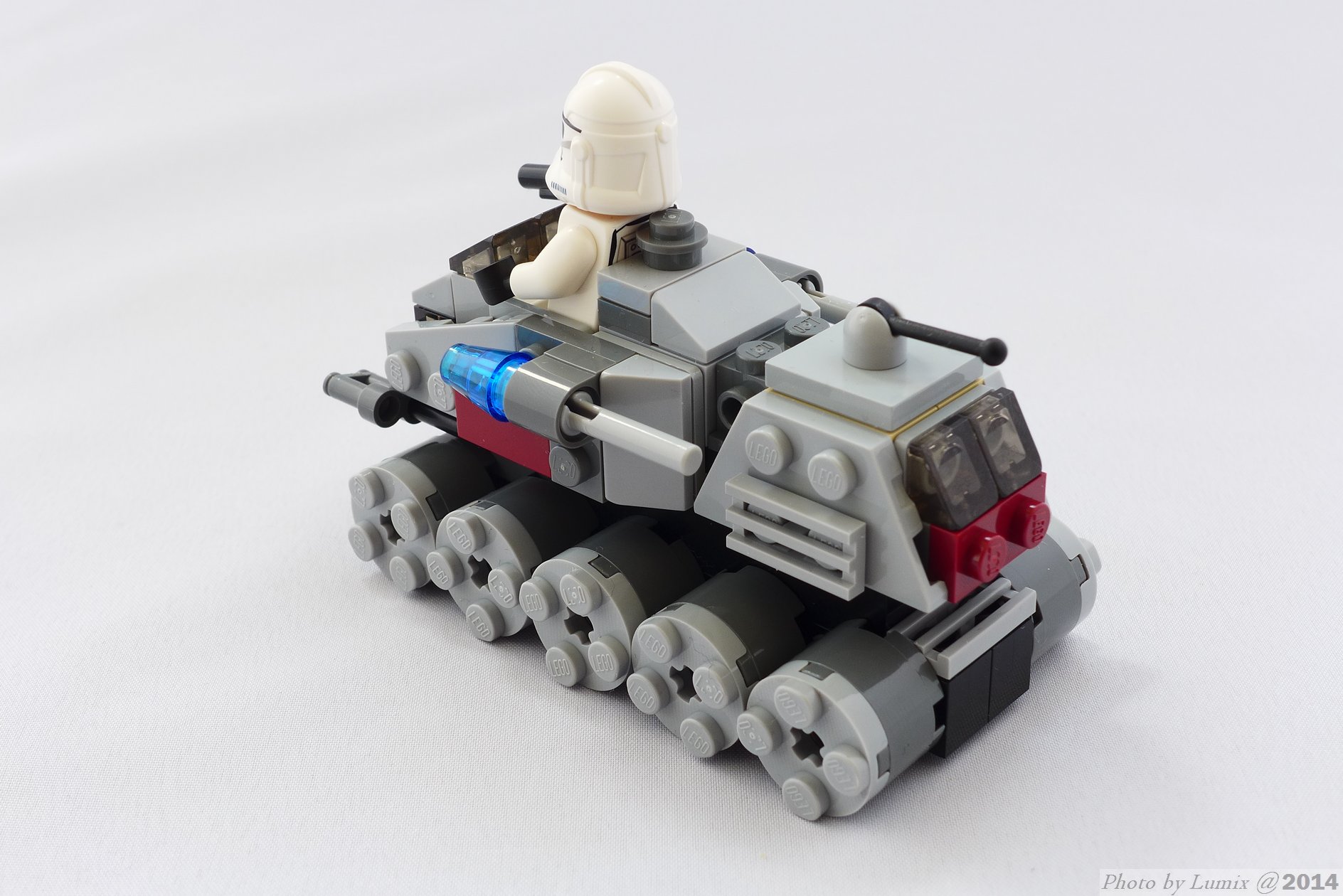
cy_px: 448
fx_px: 1866
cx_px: 672
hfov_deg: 39.6
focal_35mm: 50
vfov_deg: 27.0
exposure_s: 1/8
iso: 80
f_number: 4.5
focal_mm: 9.8
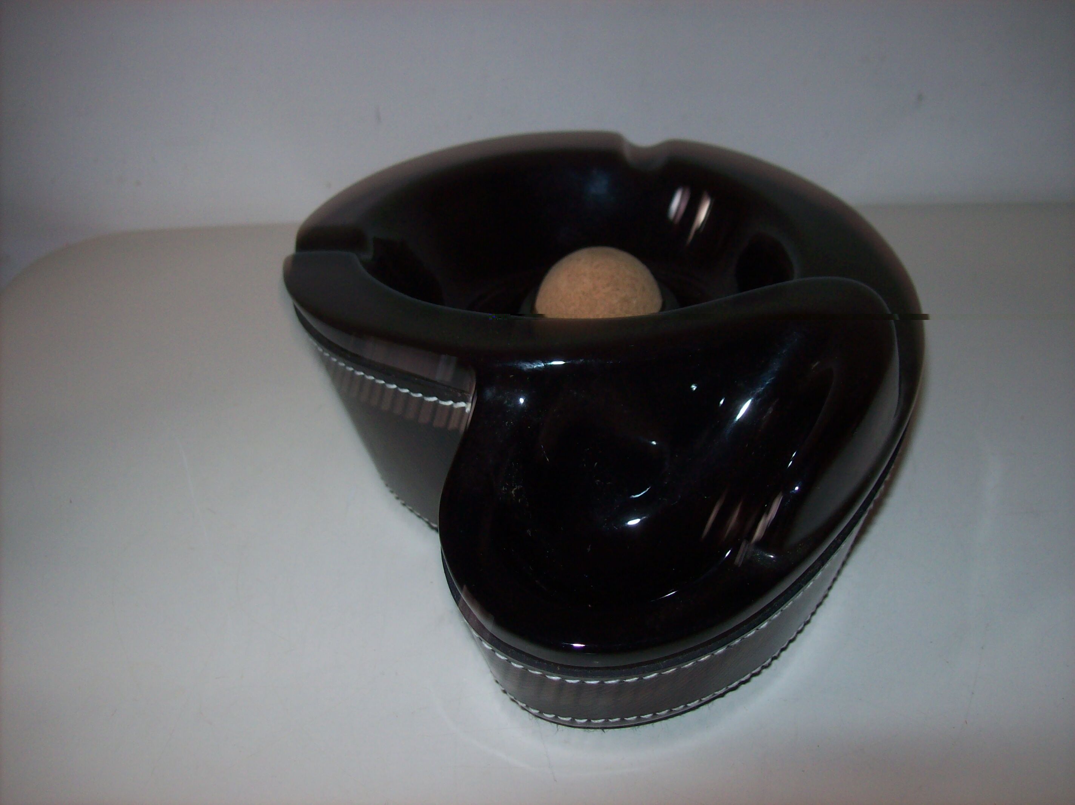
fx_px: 1118
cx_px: 538
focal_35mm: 36
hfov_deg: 51.4
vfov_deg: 39.6
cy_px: 402
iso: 80
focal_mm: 6
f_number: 2.7
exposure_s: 1/64
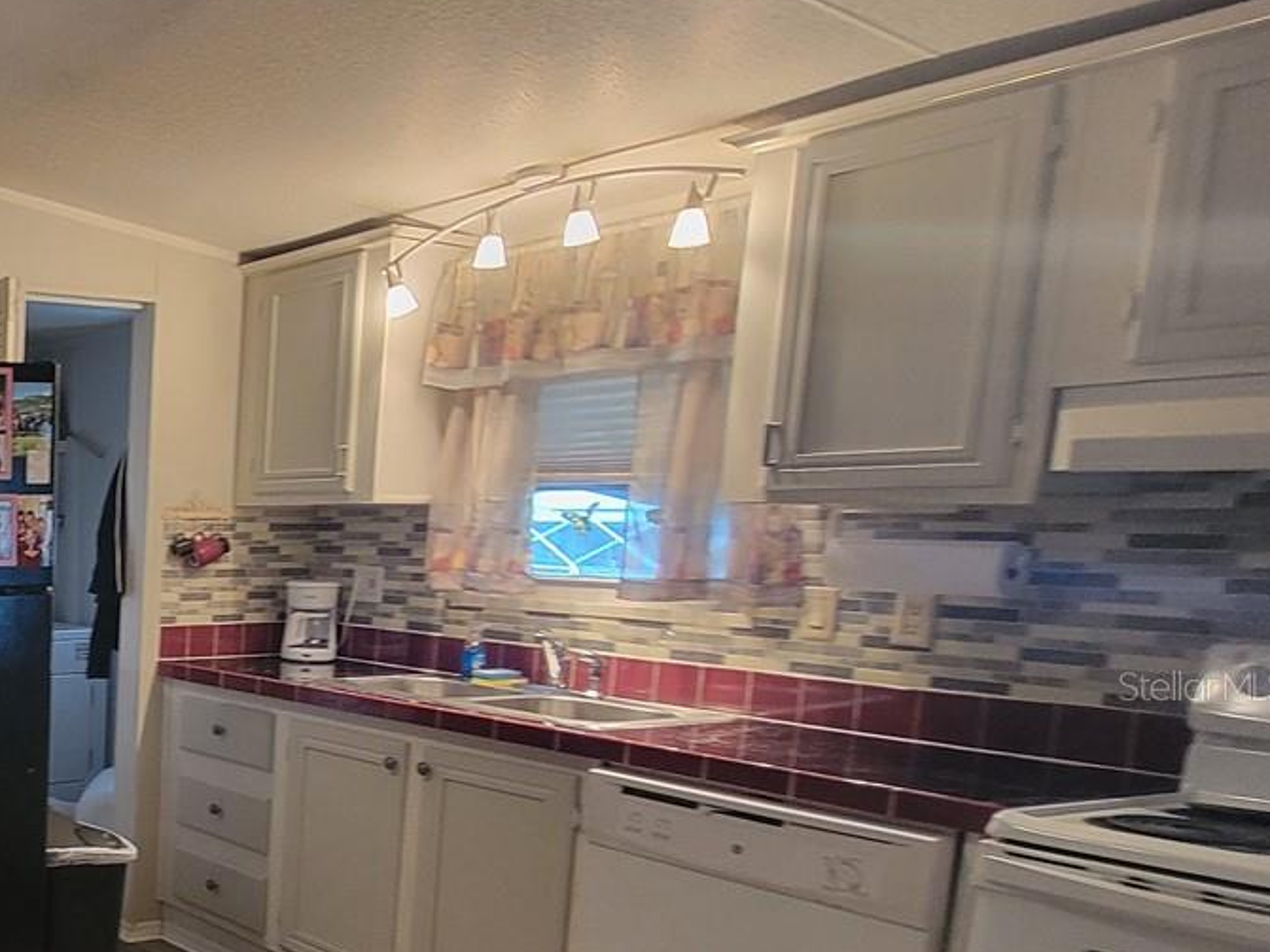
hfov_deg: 41.8
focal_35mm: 31
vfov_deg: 44.3
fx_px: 1137
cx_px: -218
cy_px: 685
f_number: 2.2
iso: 320
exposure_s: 1/30
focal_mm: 2.2
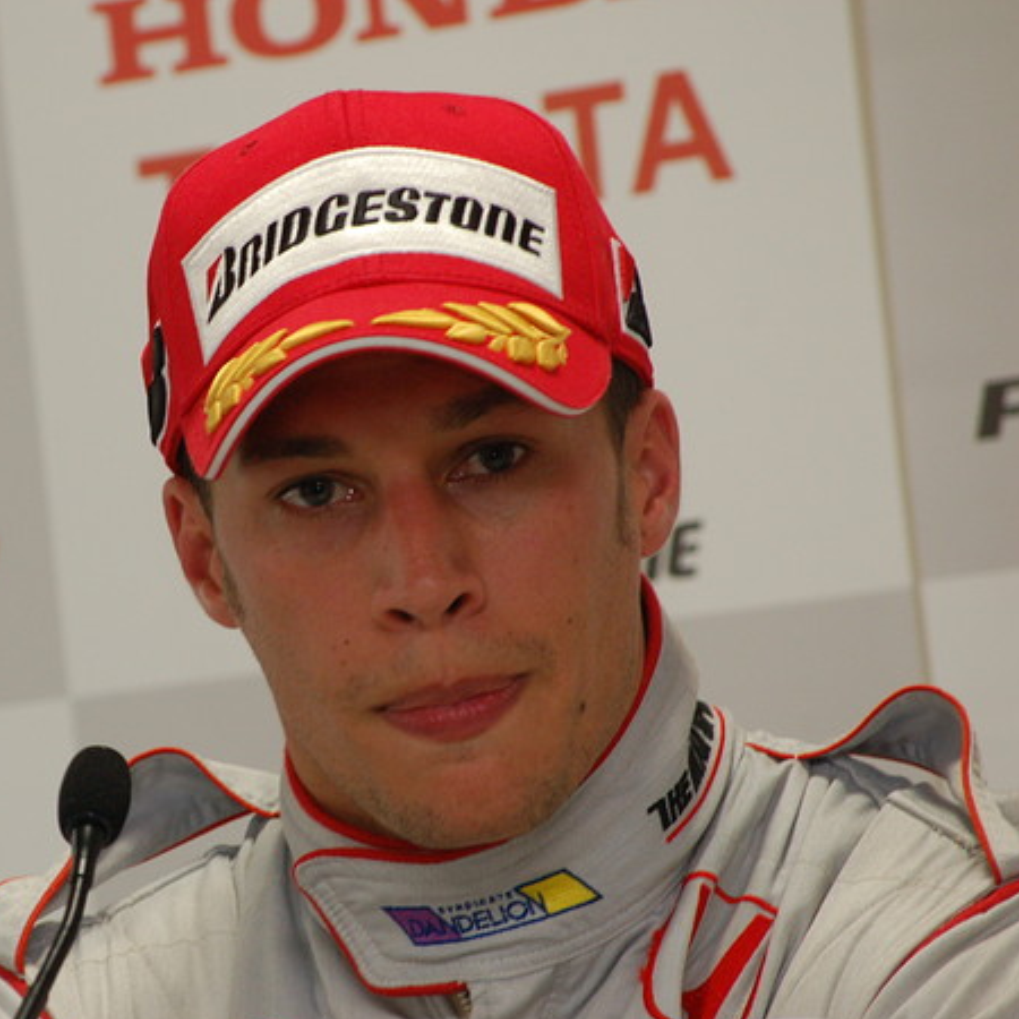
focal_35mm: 368
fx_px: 12256
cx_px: 211
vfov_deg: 4.8
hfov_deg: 4.8
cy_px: 523
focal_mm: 180
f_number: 8
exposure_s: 1/60
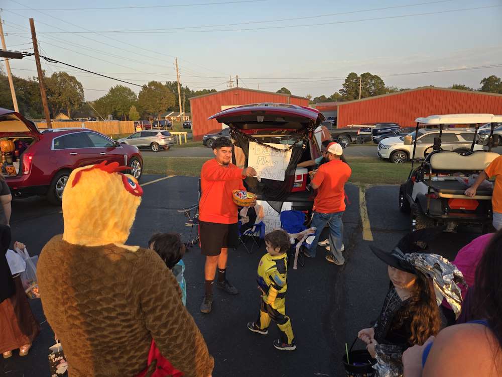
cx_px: 251
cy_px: 188
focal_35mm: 23
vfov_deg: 58.9
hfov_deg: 73.9
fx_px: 334
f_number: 1.8
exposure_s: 1/300
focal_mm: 5.4
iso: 25
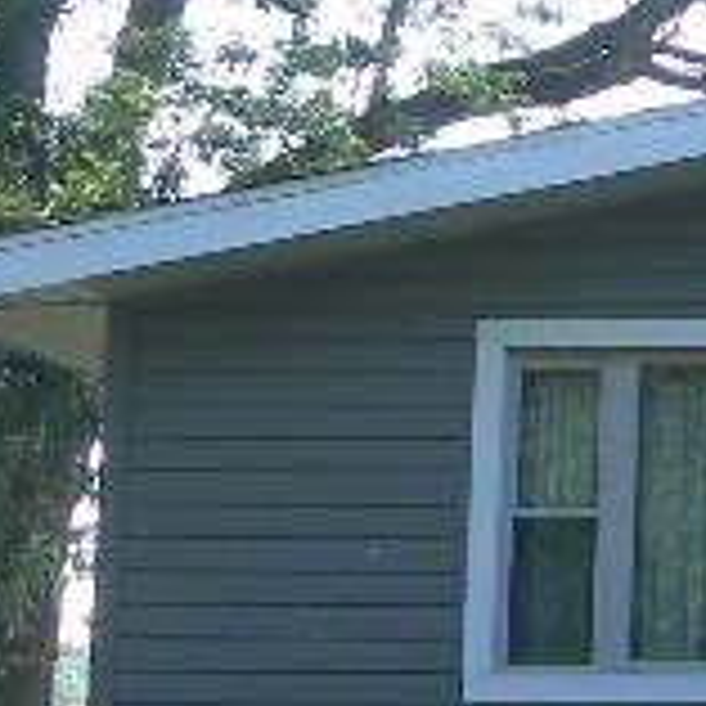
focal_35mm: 271
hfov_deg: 5.9
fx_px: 6253
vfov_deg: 6.5
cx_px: 2199
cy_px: 567
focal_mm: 8.6
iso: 80
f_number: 3.9
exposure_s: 1/169
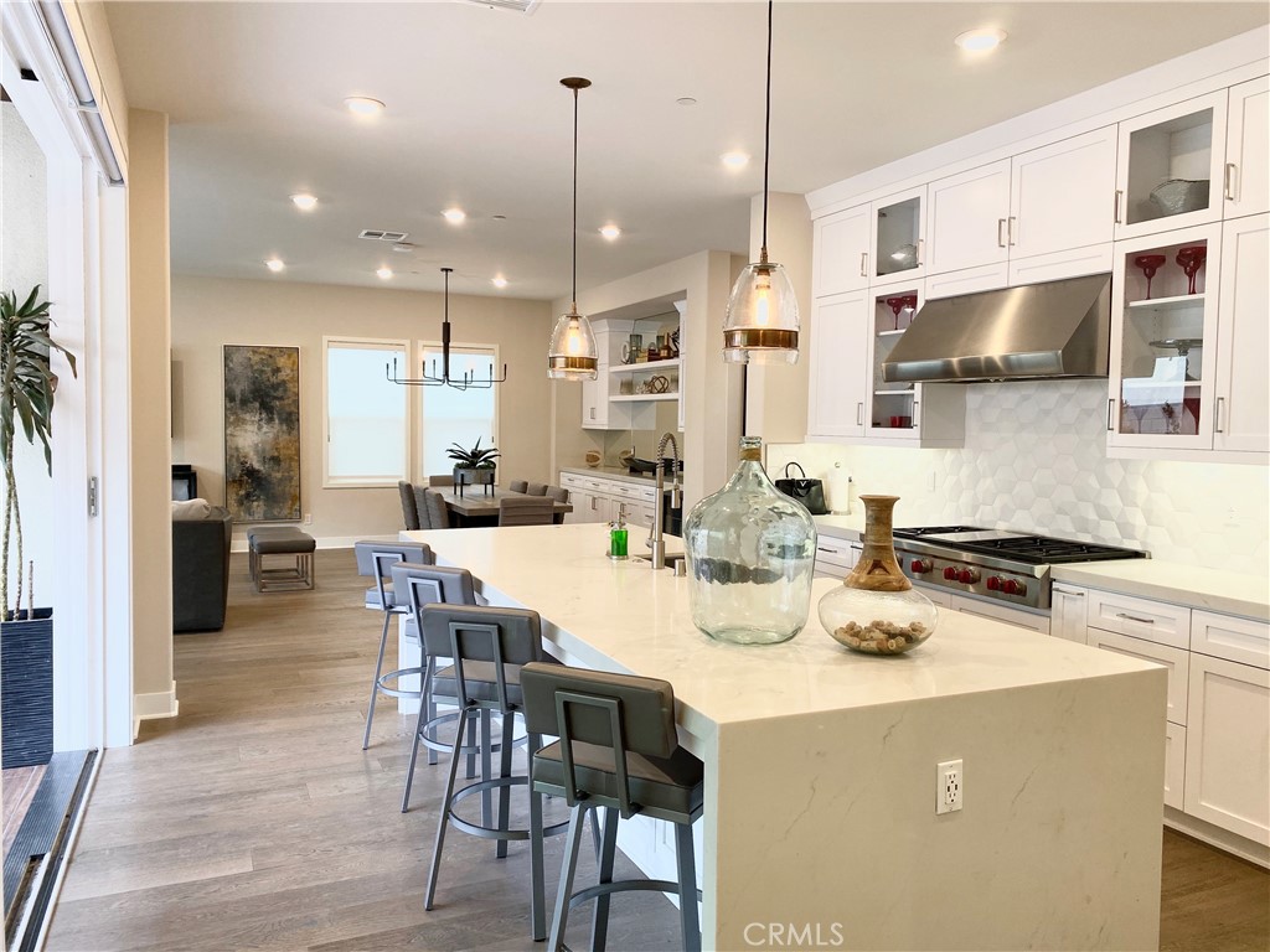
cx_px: 635
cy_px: 476
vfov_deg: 53.1
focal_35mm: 26
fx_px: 954
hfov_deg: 67.3
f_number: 1.8
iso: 64
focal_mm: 4.25
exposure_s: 1/60
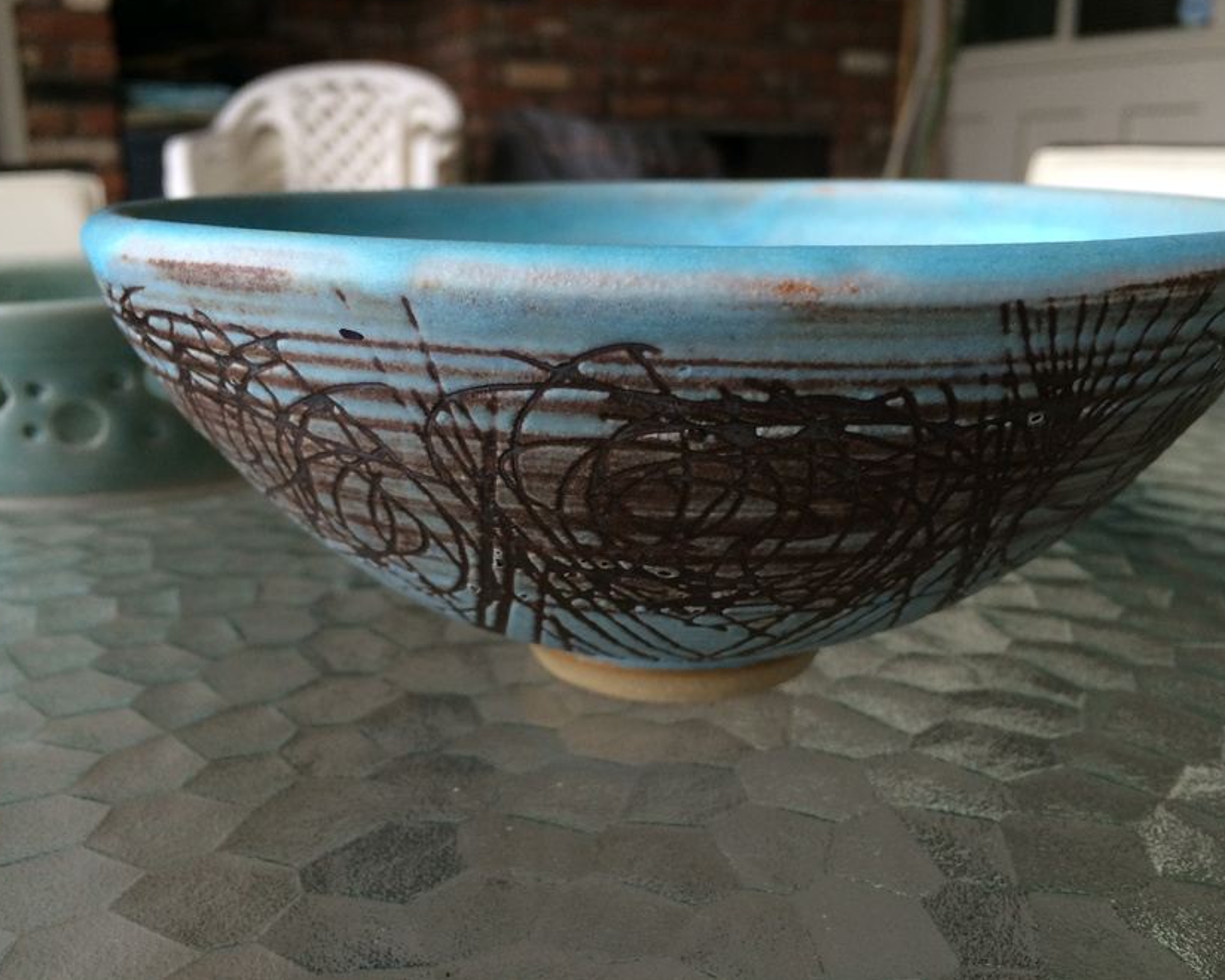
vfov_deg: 45.8
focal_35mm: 32
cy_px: 480
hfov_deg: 55.7
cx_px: 624
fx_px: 1160
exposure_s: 1/30
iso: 80
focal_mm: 4.12
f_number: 2.2
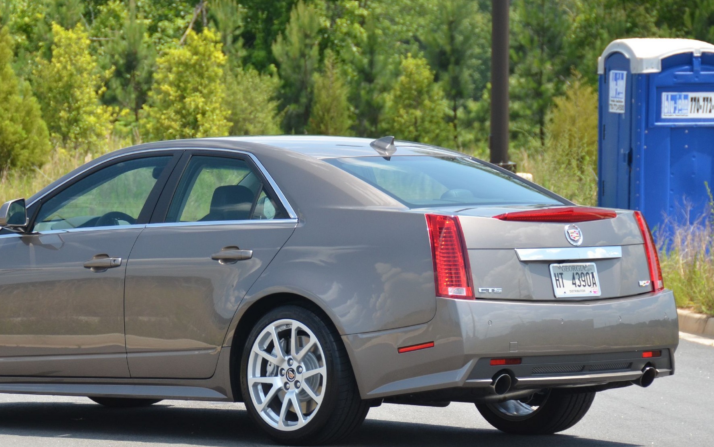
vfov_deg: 5.5
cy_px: 278
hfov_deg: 8.7
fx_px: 4671
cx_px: 258
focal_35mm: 240
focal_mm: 112
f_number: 5.3
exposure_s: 1/1000
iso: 450
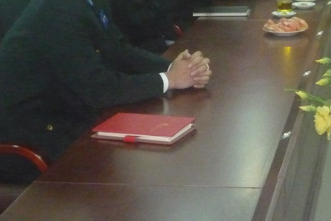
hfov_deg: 16.4
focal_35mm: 120
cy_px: -71
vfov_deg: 11.1
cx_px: 386
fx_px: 1103
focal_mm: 8.2
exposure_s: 1/40
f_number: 4.7
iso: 1000
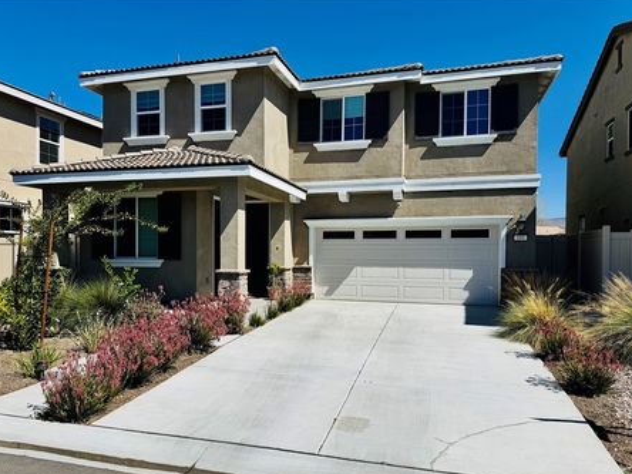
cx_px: 279
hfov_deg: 65.1
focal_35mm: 27
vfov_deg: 51.3
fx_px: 493
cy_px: 260
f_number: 1.78
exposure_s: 1/7937
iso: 80
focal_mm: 6.76
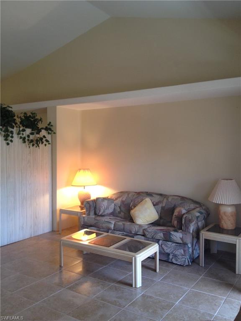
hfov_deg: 40.7
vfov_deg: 52.6
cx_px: 120
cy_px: 160
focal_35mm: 35
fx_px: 325
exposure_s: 1/20
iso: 80
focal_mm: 4.28
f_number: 2.4
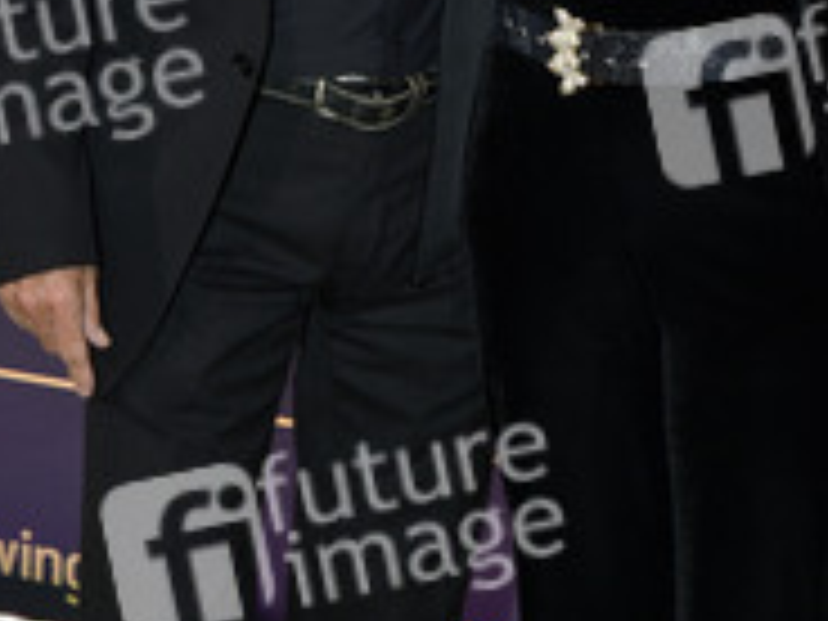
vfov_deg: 12.0
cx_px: 464
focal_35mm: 121
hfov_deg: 16.3
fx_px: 2894
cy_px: -144
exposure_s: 1/250
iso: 1250
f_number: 6.3
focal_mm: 58
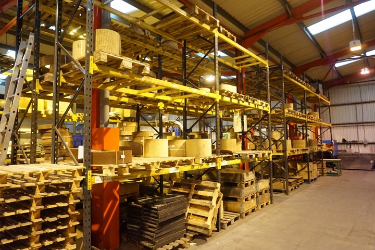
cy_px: 125
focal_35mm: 24
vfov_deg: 53.1
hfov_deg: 73.7
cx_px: 188
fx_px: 250
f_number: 3.5
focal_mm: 16
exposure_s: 1/50
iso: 3200
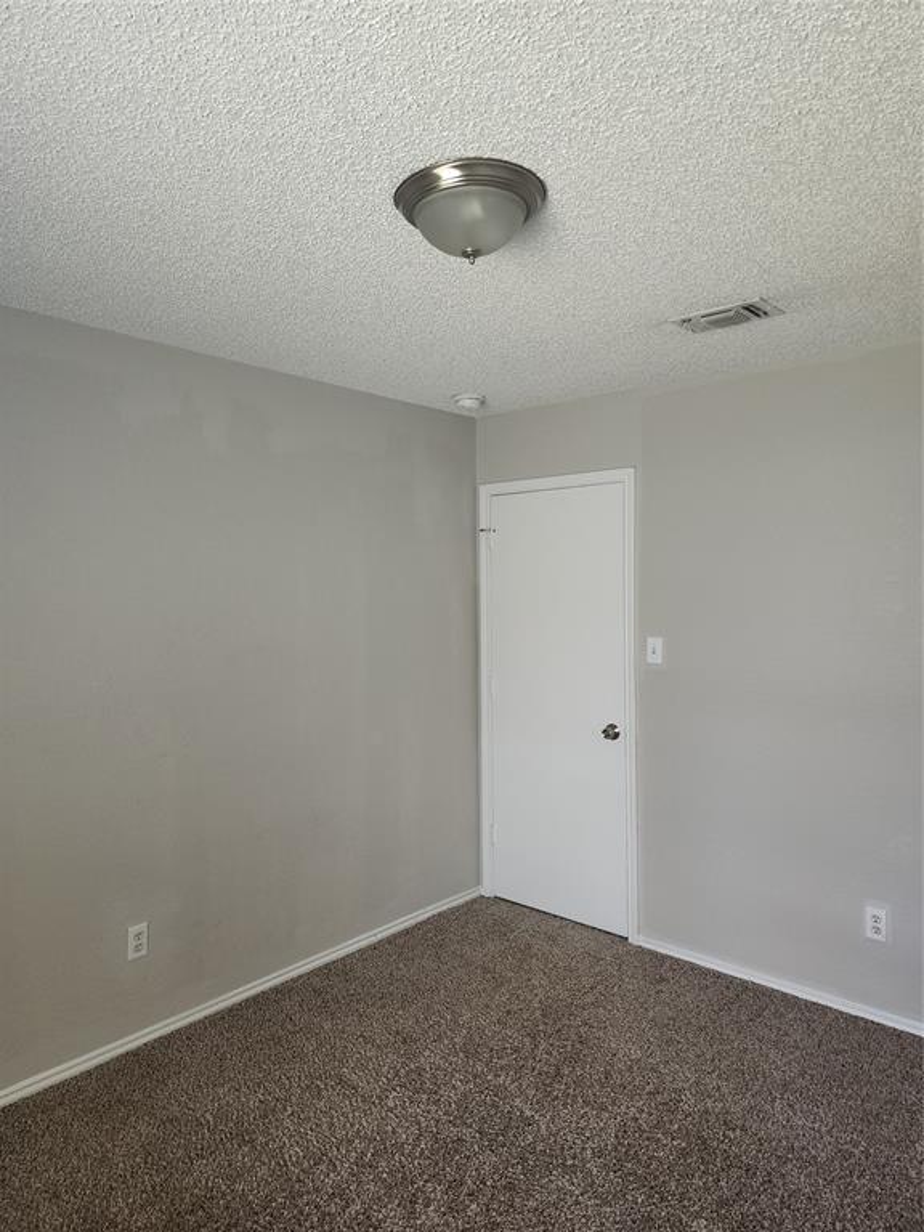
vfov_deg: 73.9
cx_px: 462
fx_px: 819
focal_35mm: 23
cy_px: 616
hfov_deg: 58.9
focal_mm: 6.4
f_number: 1.8
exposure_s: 1/120
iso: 200
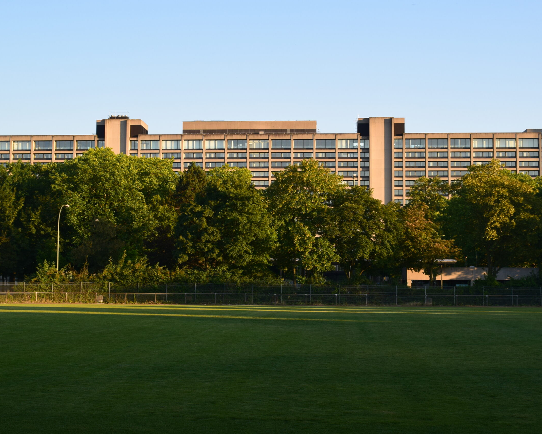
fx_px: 930
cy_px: 218
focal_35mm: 58
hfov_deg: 32.5
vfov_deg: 26.2
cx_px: 249
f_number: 9
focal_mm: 34
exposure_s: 1/100
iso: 400
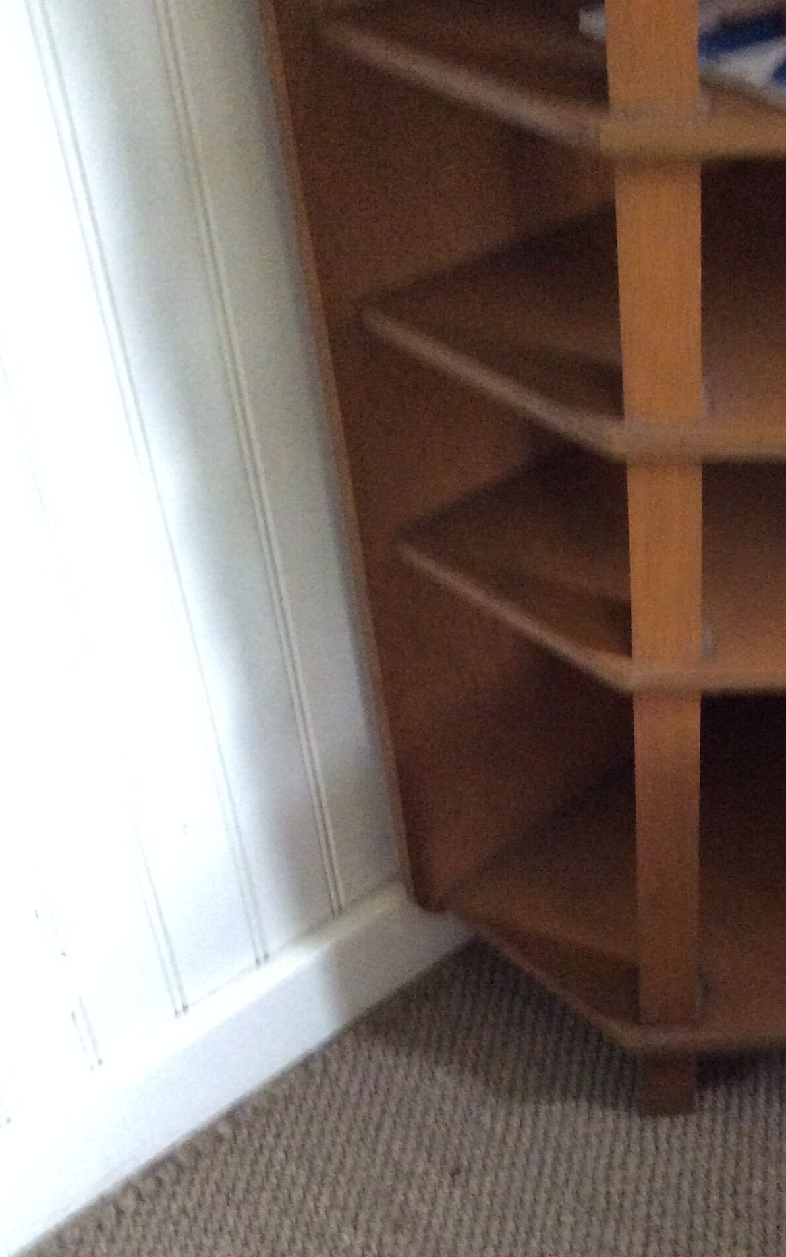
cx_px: 792
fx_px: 1576
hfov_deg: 26.5
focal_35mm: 46
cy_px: 630
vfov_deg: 43.5
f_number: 2.4
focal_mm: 3.3
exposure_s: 1/17
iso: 400
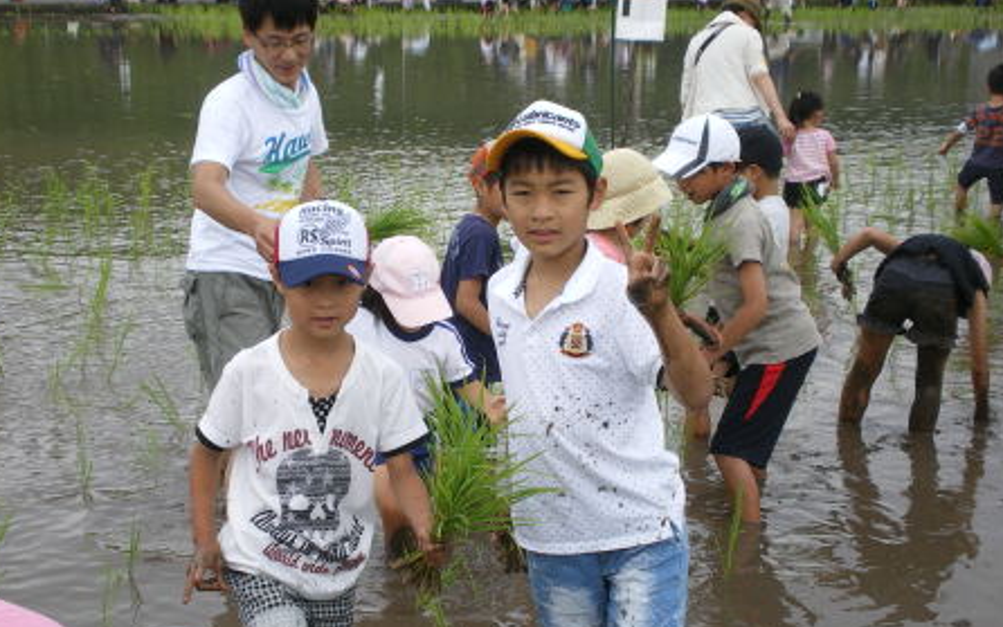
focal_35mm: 63
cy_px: 325
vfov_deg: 20.6
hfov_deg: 32.4
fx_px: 1723
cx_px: 459
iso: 50
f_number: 5.6
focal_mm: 9.3
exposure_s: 1/200
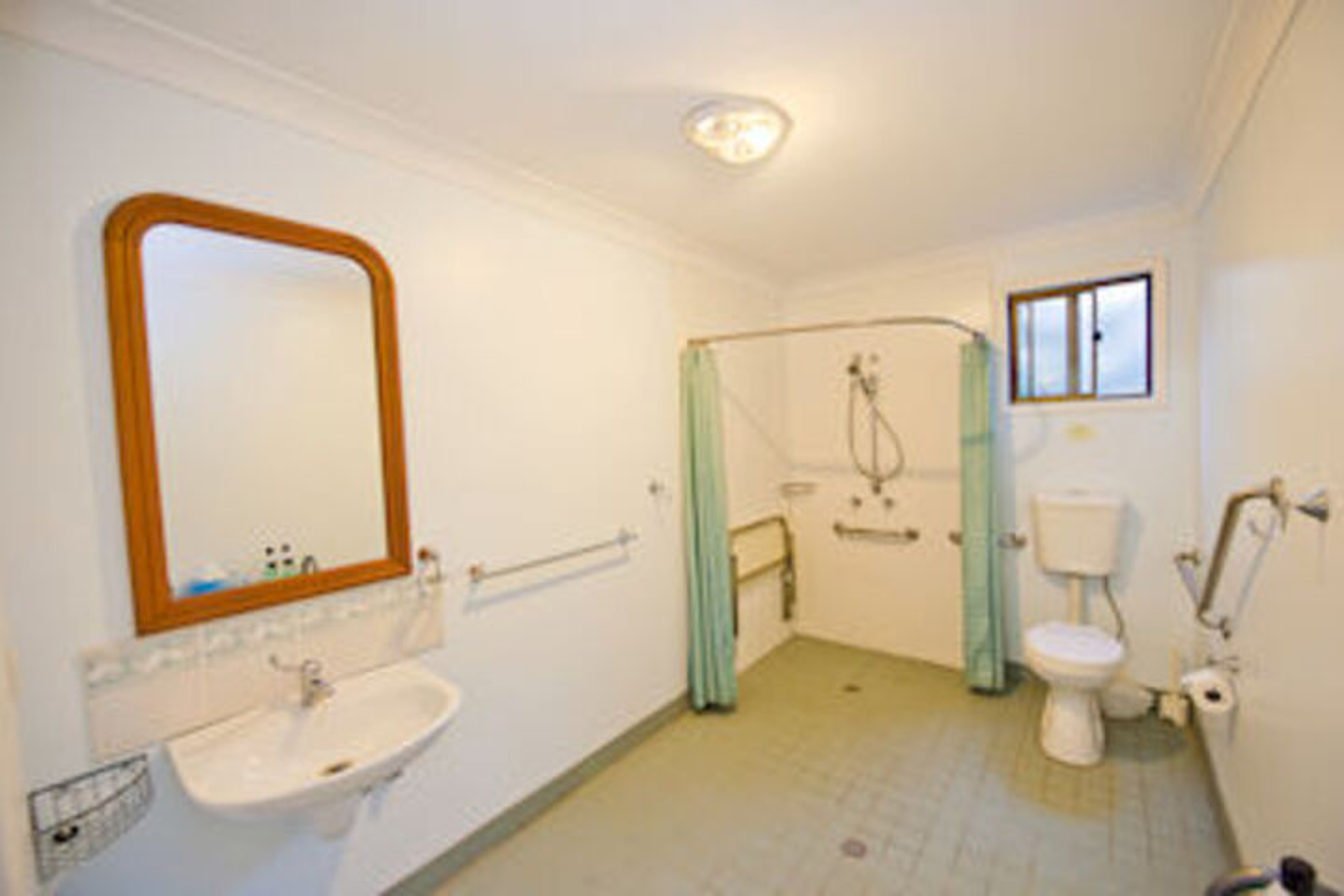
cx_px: 672
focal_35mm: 14
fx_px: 523
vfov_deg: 81.2
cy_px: 448
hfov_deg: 104.3
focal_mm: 14
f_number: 3.5
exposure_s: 1/25
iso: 1250
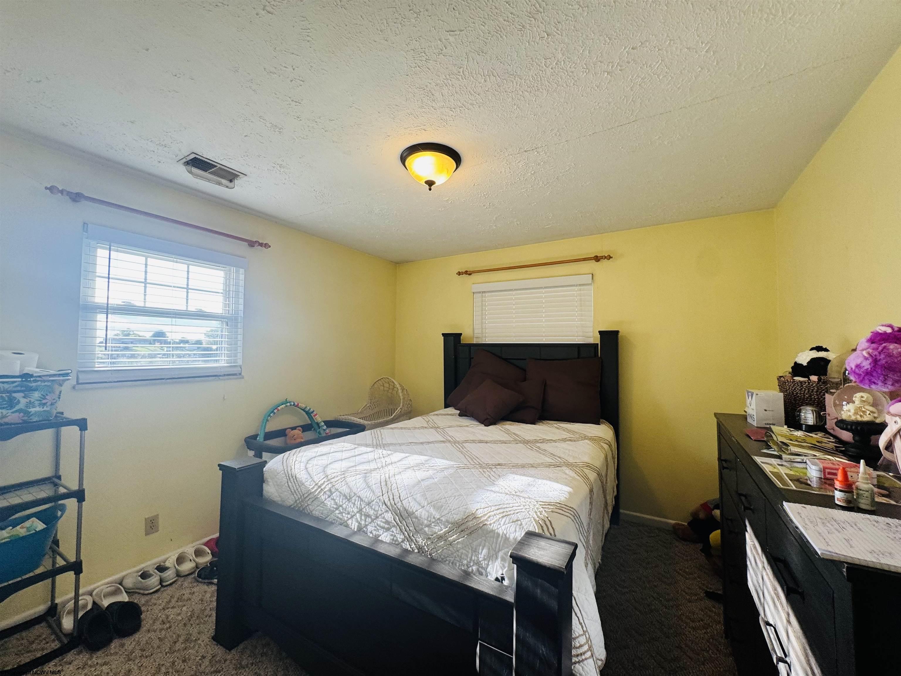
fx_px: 364
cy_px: 338
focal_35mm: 14
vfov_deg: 85.7
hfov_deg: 102.1
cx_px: 450
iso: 100
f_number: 2.2
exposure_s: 1/120
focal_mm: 2.22
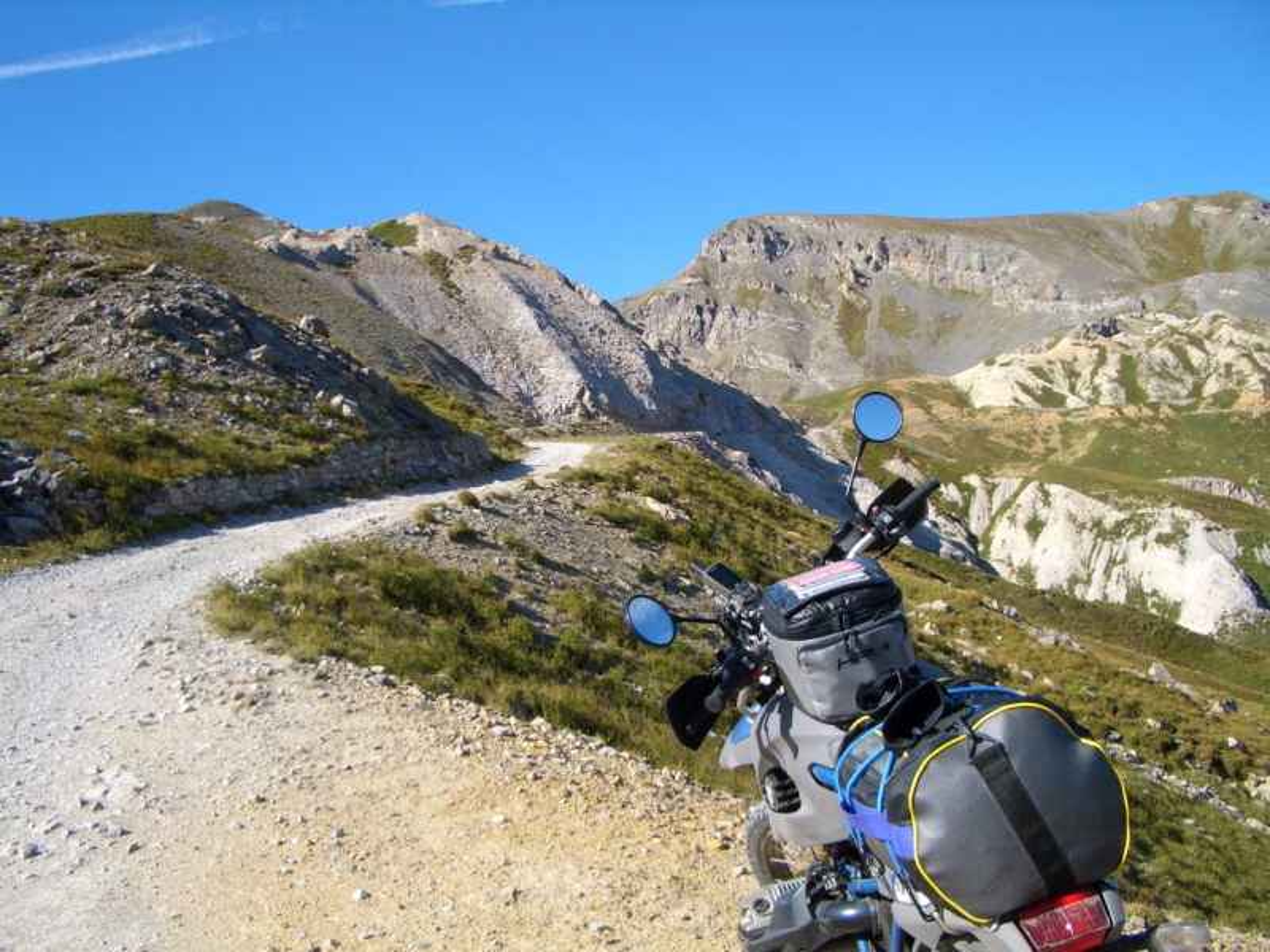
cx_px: 635
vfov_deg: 40.7
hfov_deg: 52.6
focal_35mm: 35
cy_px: 476
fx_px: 1284
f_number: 4.3
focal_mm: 5.8
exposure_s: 1/320
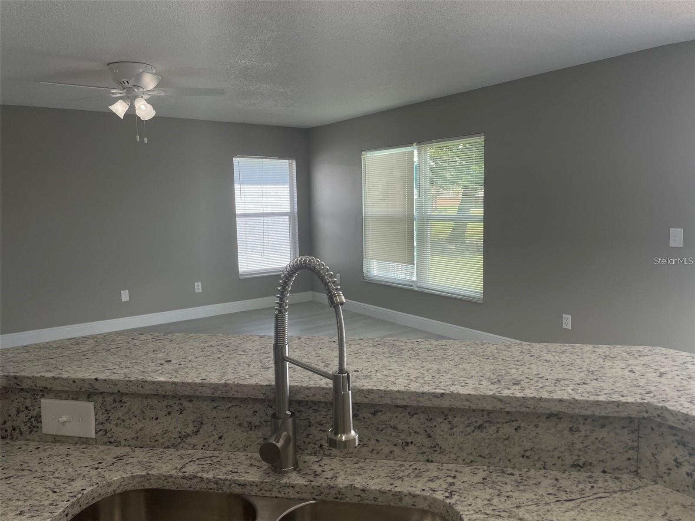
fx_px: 522
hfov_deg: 67.3
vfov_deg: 53.1
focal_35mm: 26
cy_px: 260
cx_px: 348
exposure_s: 1/321
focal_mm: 4.2
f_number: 1.6
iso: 32
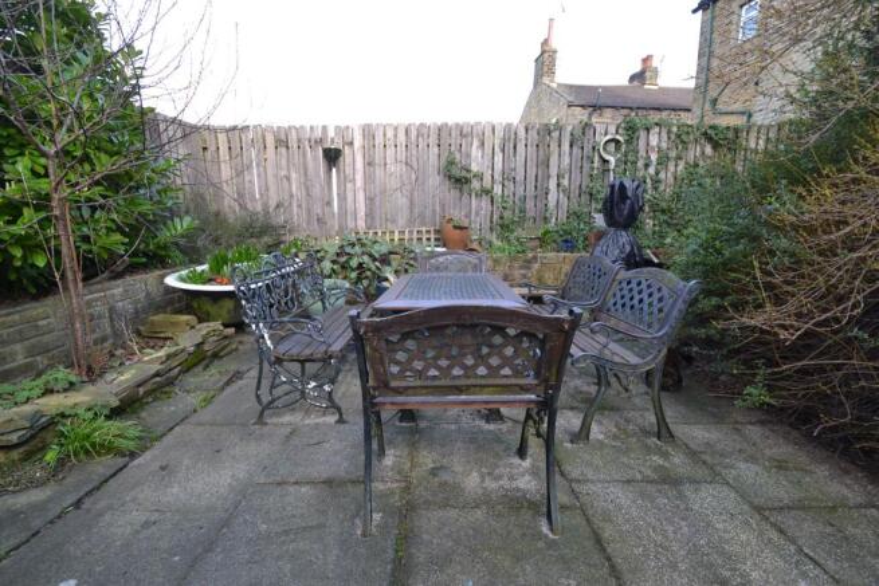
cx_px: 440
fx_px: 366
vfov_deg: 77.4
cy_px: 293
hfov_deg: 100.4
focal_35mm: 15
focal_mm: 10
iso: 360
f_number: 5.6
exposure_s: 1/125
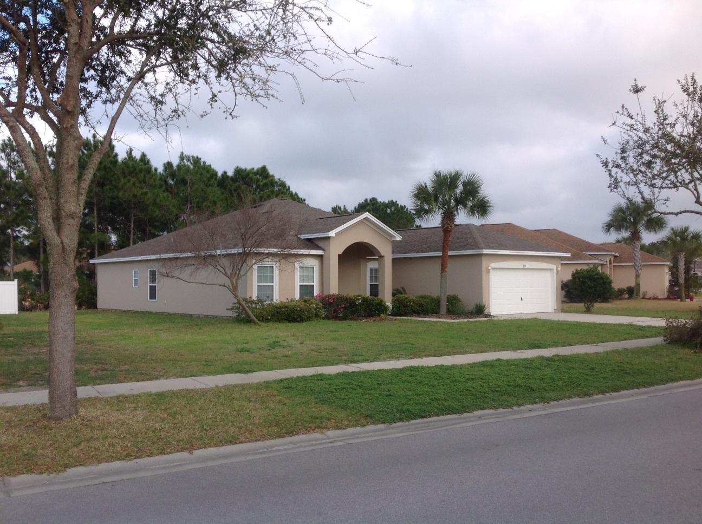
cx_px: 351
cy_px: 262
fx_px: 709
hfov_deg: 52.7
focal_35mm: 35
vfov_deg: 40.6
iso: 50
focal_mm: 4.28
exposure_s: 1/657
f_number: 2.4
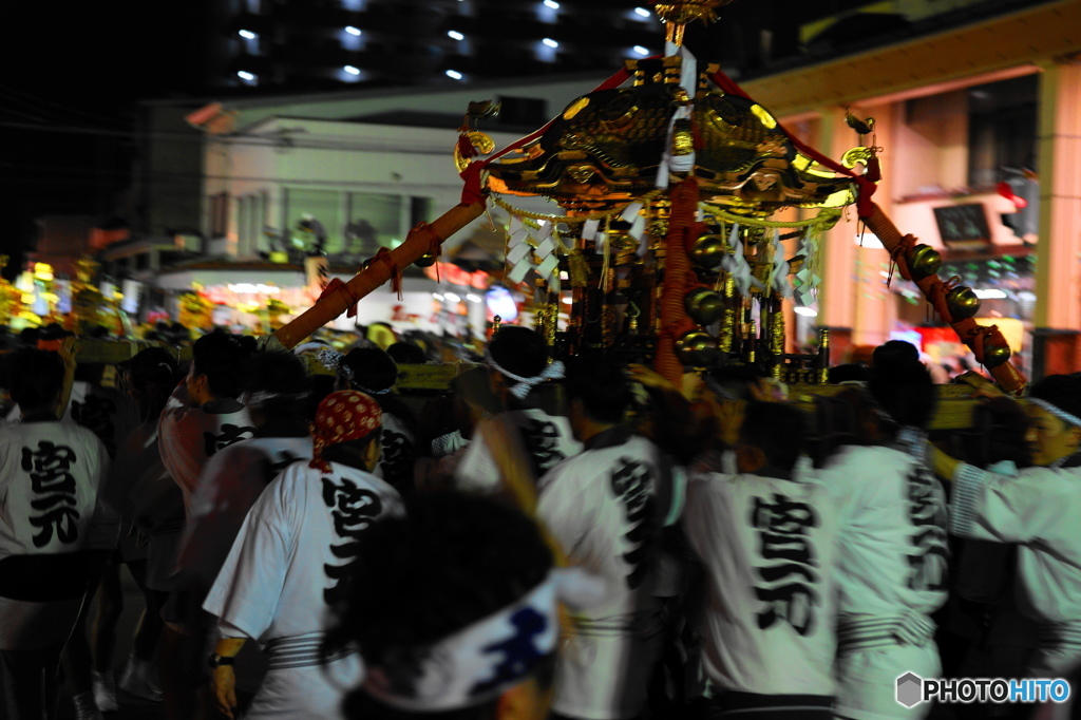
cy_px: 360
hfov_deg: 28.9
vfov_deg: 19.4
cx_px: 540
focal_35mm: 70
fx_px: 2101
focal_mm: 70
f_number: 4
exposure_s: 1/20
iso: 320
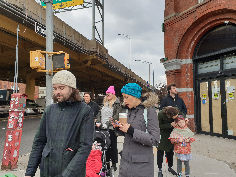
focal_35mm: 26
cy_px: 88
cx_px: 118
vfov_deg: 53.1
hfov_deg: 67.3
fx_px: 177
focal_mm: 4.3
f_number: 2.4
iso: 50
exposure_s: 1/147
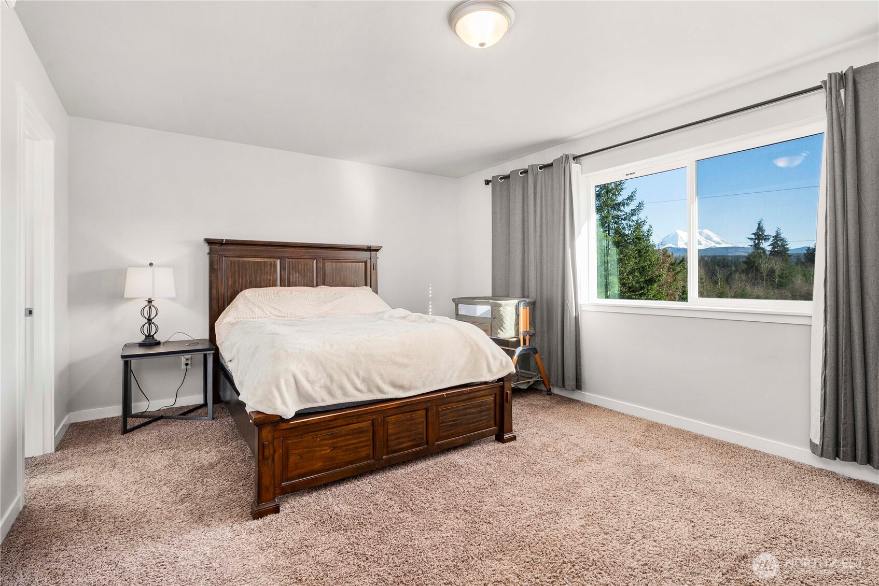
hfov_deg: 96.7
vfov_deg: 73.8
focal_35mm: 16
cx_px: 440
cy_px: 293
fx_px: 391
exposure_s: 1/60
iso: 100
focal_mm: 16
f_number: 7.1
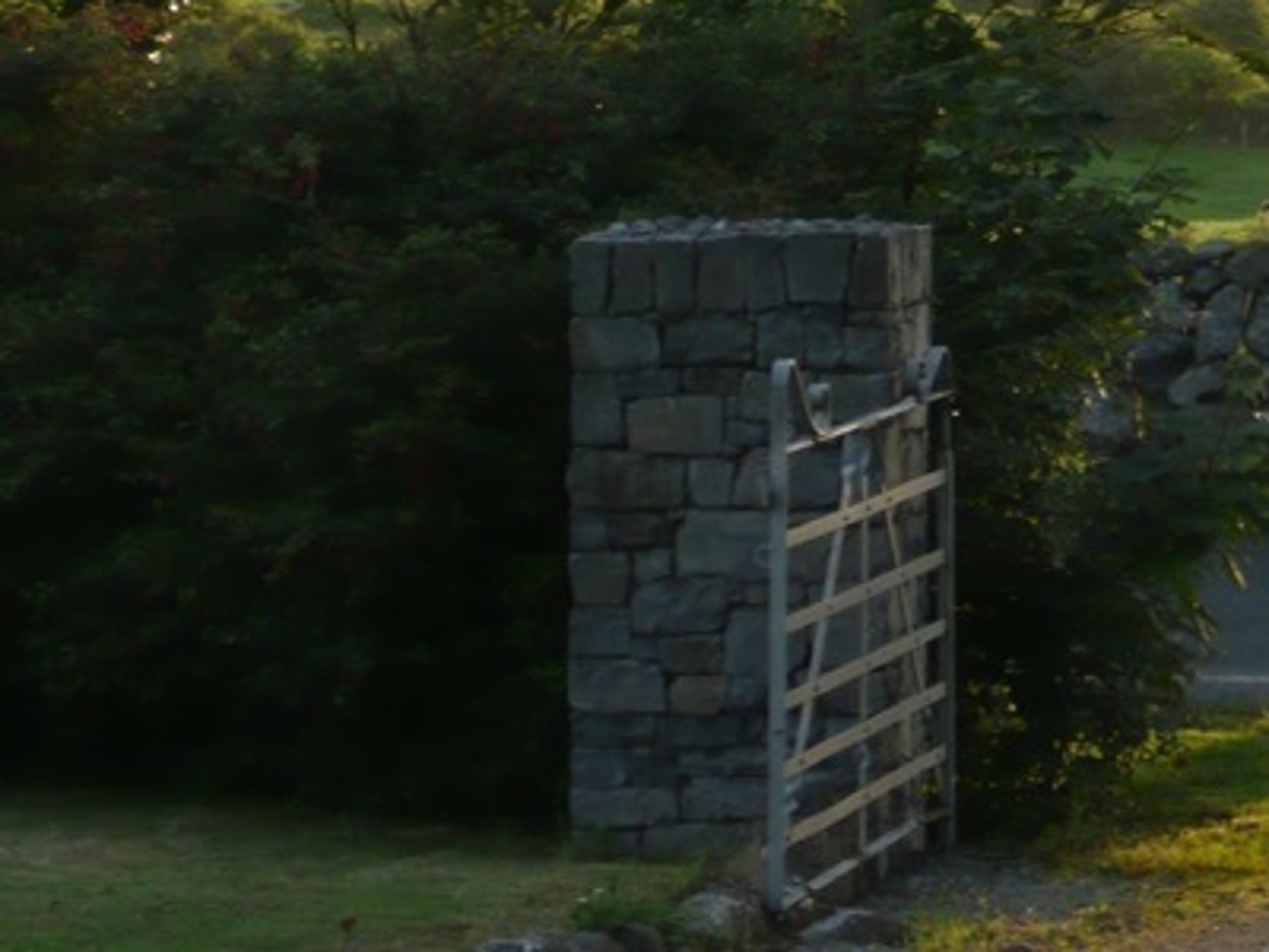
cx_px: 1523
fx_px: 9018
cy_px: -136
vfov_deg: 6.0
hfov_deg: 8.0
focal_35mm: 246
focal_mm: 15.7
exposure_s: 1/40
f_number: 4.7
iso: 100
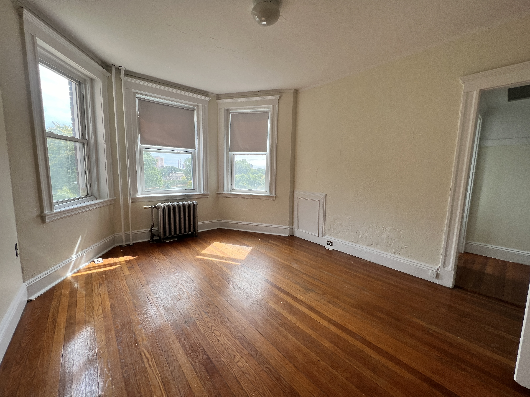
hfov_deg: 106.2
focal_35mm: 13
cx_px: 265
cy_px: 198
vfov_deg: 89.9
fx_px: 199
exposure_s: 1/160
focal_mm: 1.57
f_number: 1.8
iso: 32
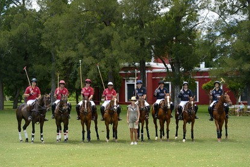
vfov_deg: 16.6
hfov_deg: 24.8
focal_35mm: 82
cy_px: 84
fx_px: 569
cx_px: 126
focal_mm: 80
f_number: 4.5
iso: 200
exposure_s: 1/640
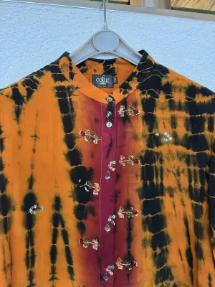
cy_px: 144
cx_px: 108
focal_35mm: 24
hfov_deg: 56.8
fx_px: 199
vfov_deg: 71.6
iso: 640
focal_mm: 6.76
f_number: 1.78
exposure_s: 1/60
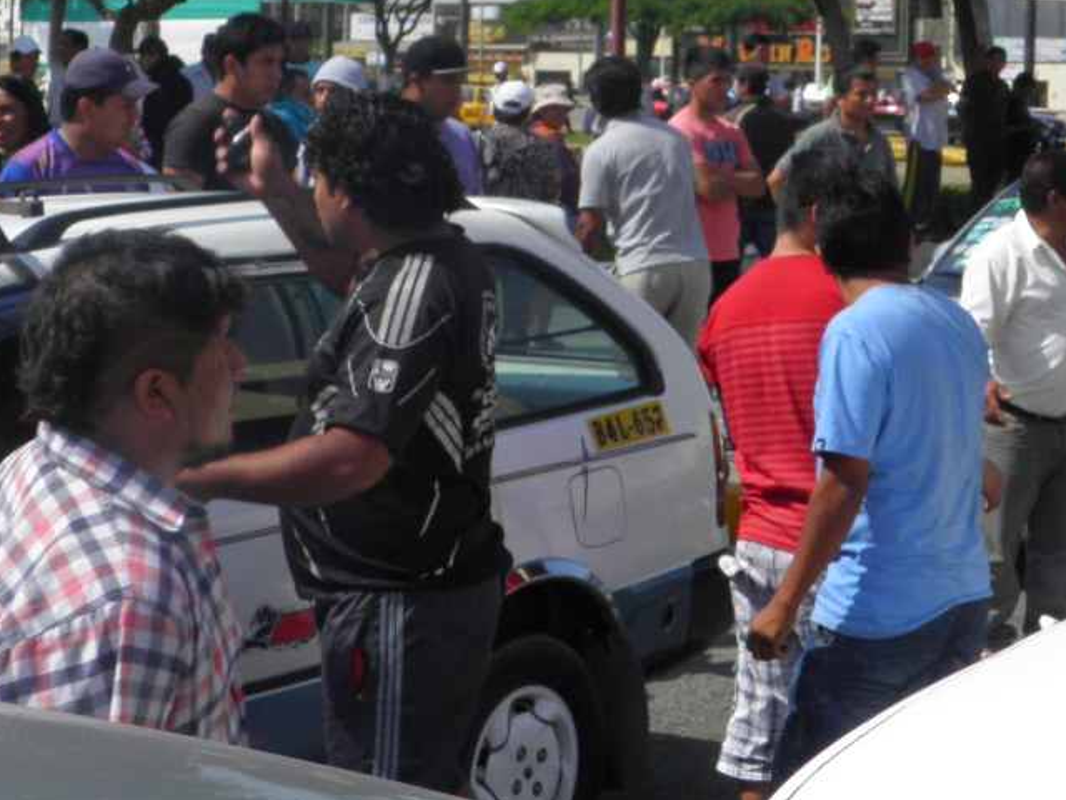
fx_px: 2710
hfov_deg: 22.2
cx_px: 655
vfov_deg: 16.5
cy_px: 62
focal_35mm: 88
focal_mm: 7.9
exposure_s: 1/320
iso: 50
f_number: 6
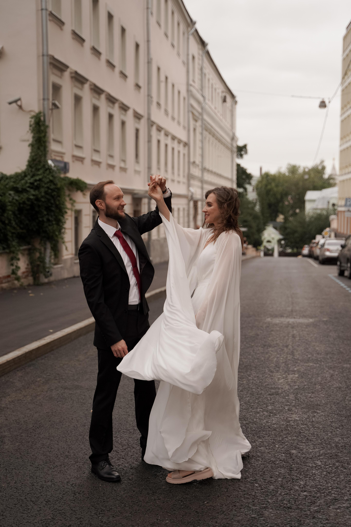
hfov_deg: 28.1
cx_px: 176
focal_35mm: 48
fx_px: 702
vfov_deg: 41.1
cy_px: 264
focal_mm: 48
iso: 250
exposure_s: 1/800
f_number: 2.8
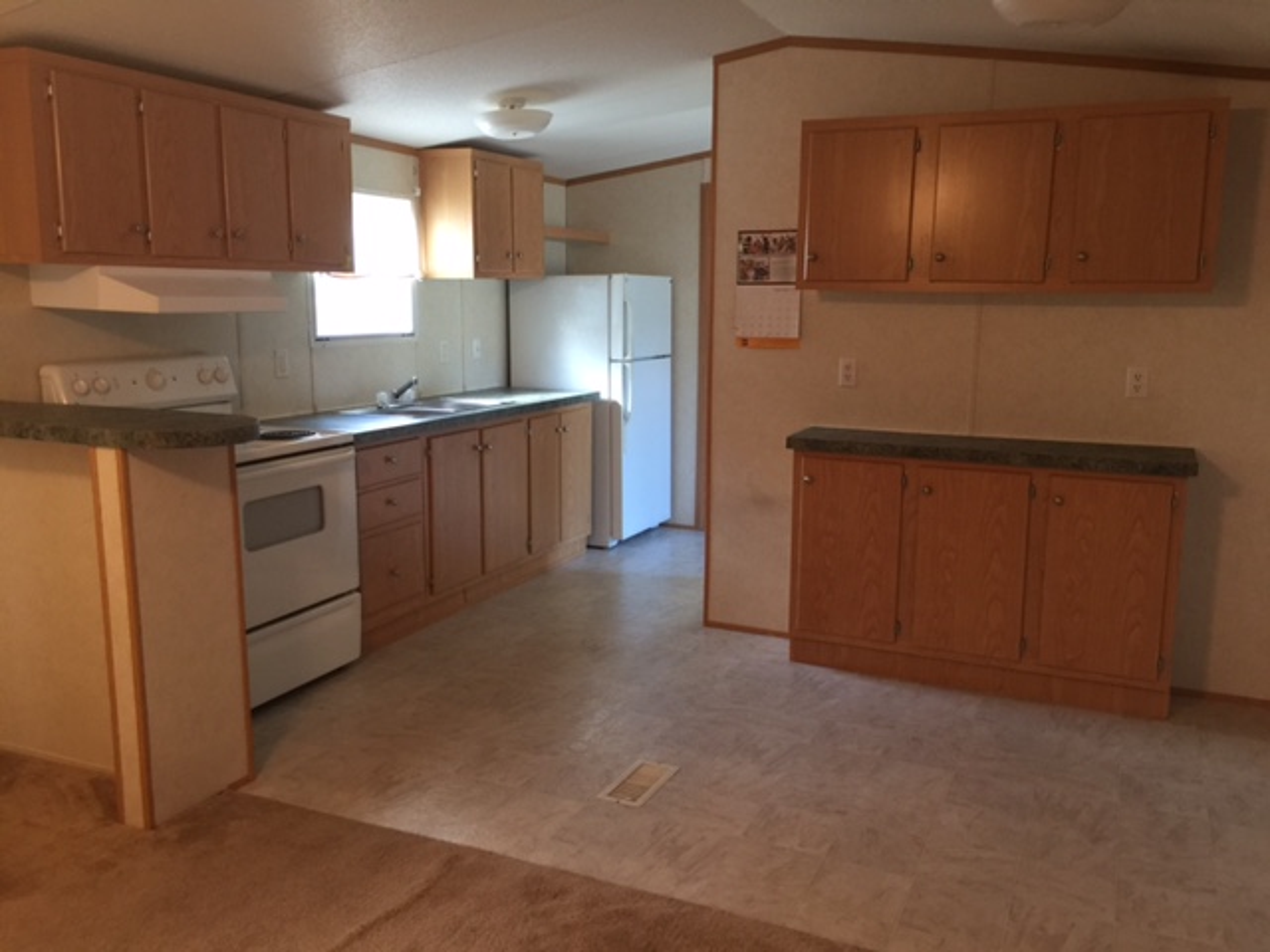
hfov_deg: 61.7
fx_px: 1064
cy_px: 476
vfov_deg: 48.2
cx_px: 635
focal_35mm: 29
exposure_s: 1/15
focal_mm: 4.15
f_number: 2.2
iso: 80
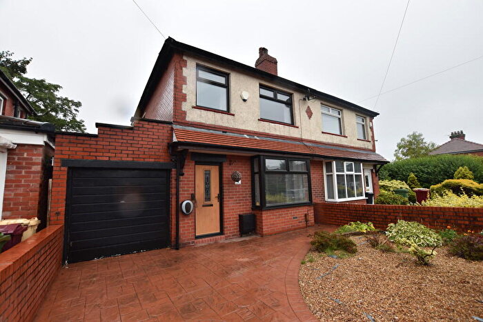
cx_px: 242
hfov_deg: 100.4
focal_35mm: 15
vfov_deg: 77.4
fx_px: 201
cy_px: 161
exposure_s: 1/125
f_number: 6.3
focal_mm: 10
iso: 100
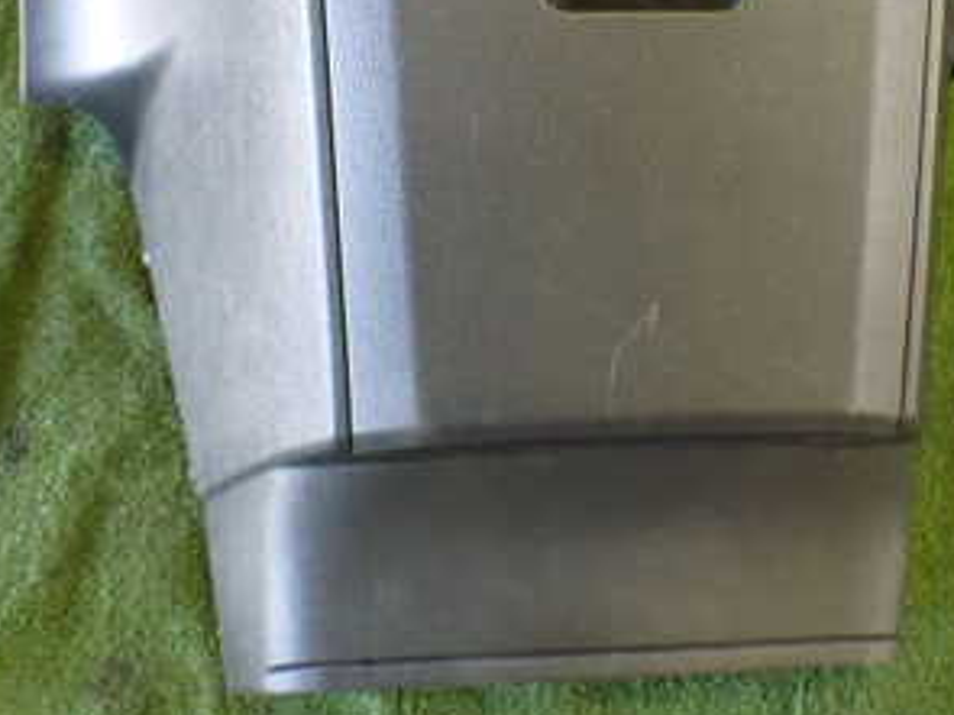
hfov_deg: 31.7
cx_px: 521
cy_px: 91
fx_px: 1680
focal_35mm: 61
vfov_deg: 23.5
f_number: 2.3
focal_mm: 5.4
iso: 800
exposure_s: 1/50
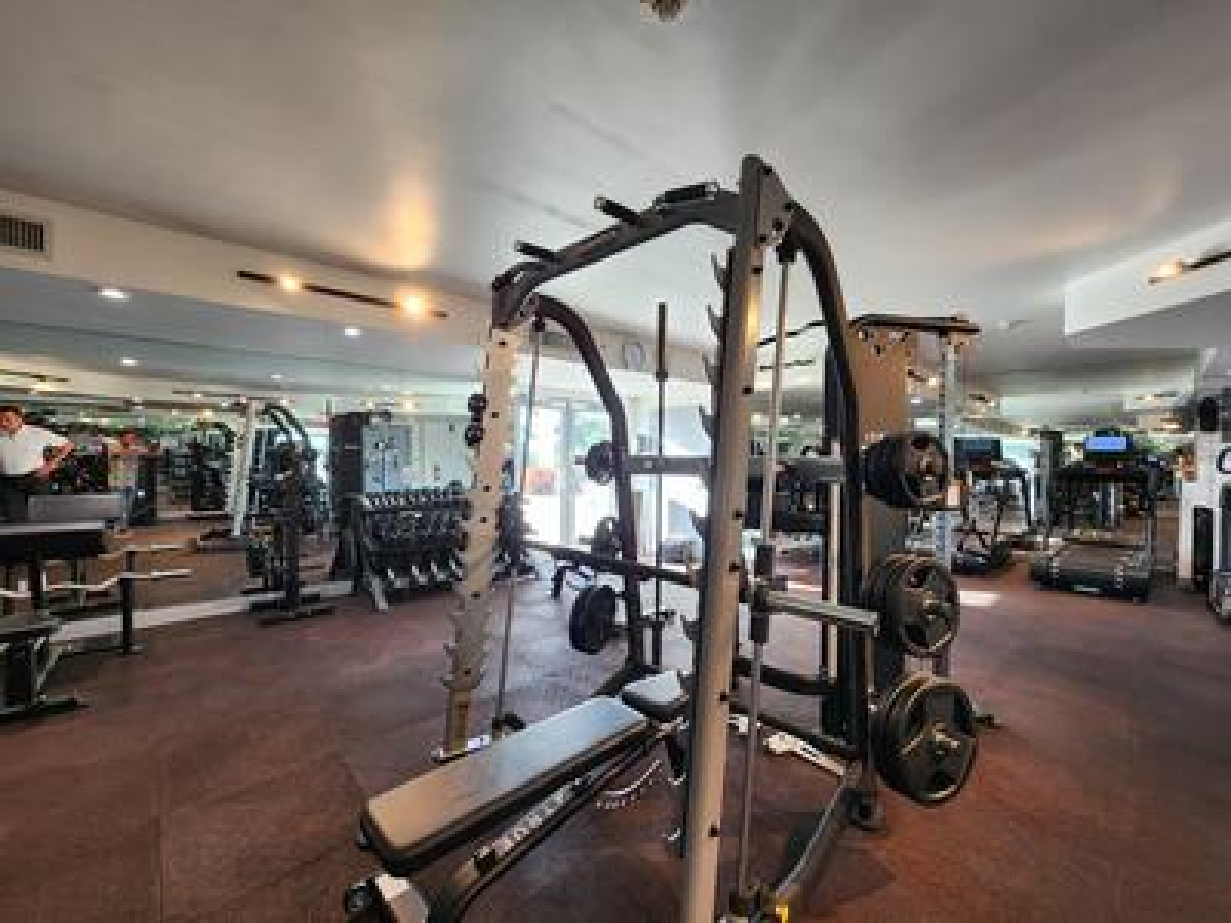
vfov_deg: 89.9
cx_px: 616
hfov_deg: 106.2
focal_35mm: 13
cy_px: 462
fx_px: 462
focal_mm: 2.2
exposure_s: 1/60
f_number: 2.2
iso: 200
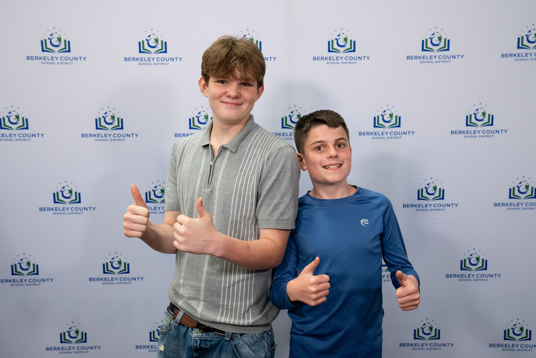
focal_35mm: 40
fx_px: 596
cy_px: 179
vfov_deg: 33.4
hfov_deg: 48.4
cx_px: 268
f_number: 5.6
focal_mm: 40
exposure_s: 1/125
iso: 3200
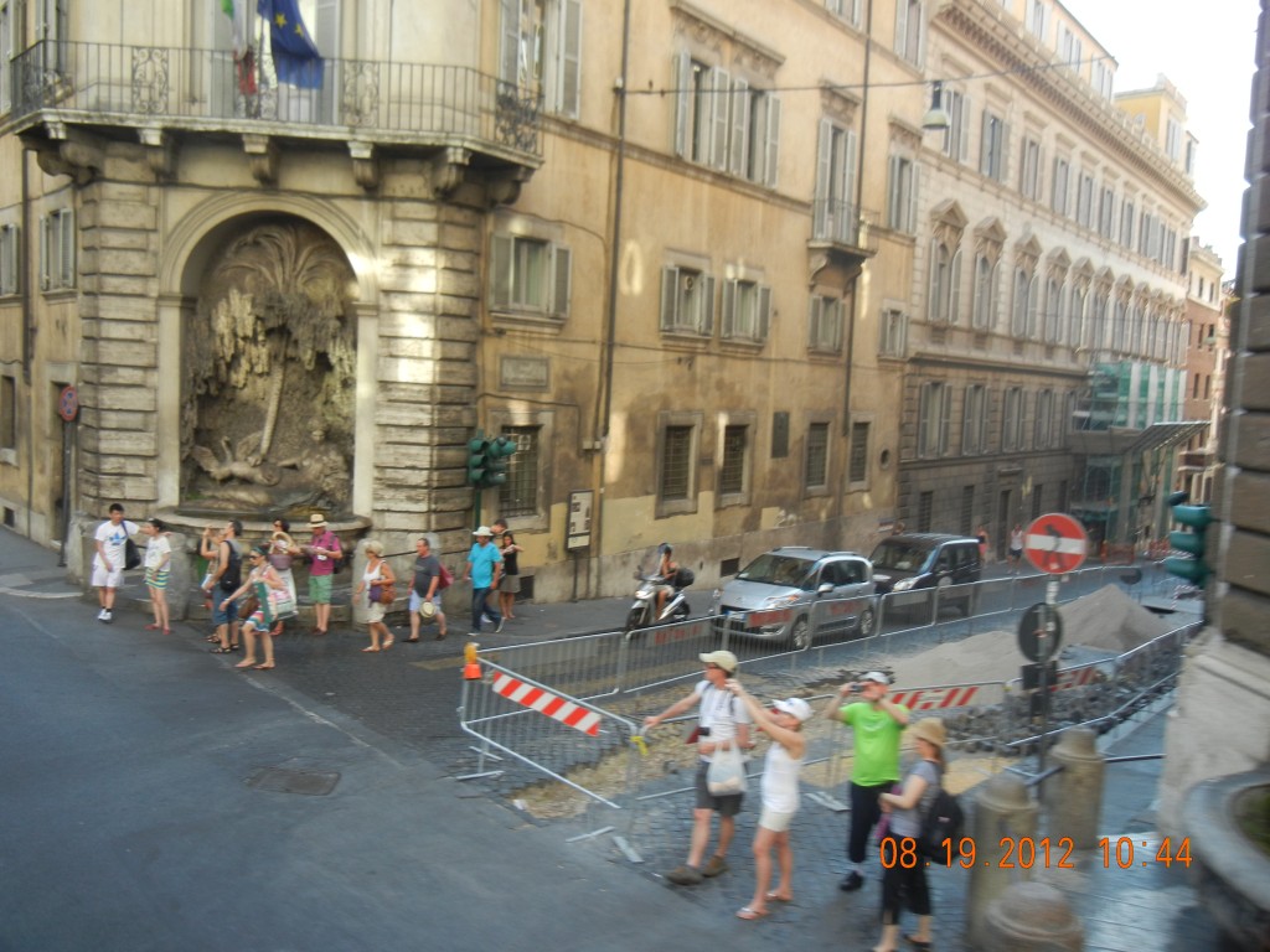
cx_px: 635
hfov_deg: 60.0
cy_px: 476
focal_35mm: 30
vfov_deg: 46.8
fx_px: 1101
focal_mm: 5.4
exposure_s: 1/126
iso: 160
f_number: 3.5
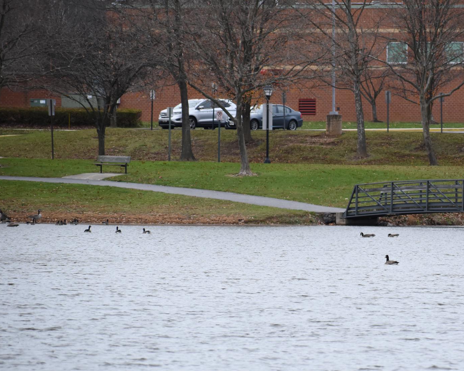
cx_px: 324
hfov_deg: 5.2
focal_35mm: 375
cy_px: 228
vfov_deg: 4.1
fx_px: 5149
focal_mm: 180
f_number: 5.3
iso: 800
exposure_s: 1/800
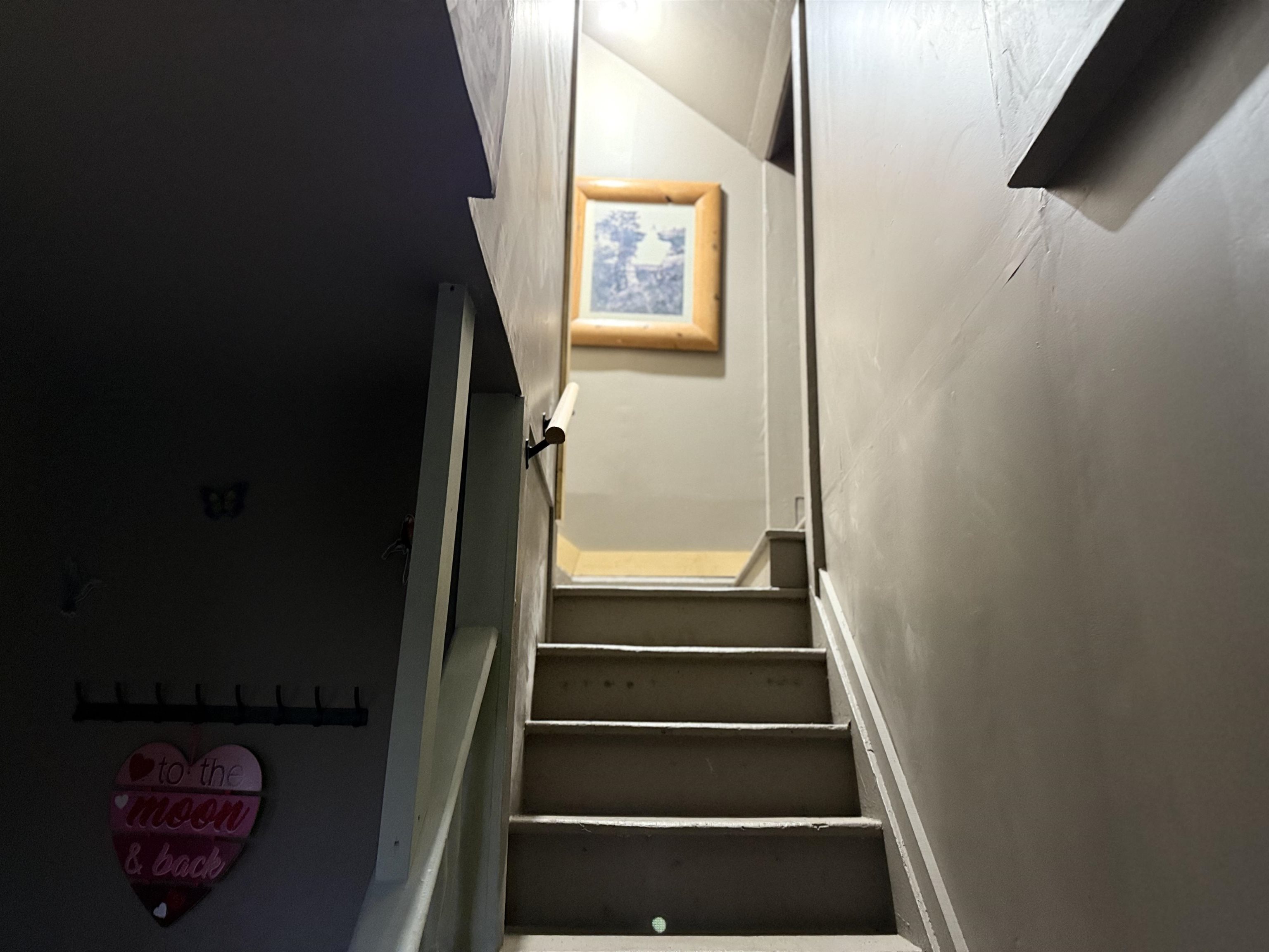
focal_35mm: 24
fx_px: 880
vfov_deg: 56.8
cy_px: 476
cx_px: 634
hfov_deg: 71.6
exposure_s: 1/40
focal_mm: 6.76
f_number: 1.78
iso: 1000
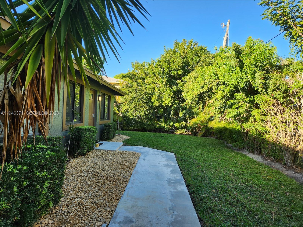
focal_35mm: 23
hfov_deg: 73.9
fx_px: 201
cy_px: 114
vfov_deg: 58.9
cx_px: 152
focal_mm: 5.4
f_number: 1.8
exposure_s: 1/319
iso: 20
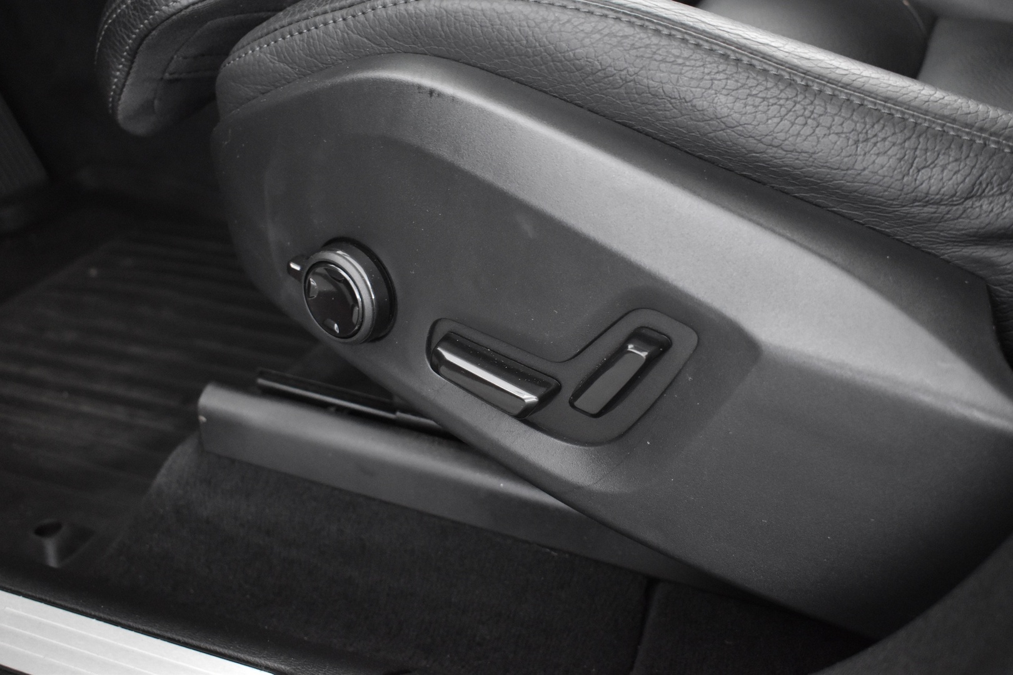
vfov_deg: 31.9
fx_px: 1182
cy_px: 338
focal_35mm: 42
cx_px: 506
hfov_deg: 46.4
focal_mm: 28
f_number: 4.2
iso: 3200
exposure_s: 1/15
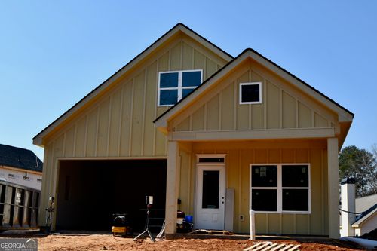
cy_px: 126
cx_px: 188
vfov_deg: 36.8
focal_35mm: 36
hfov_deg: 53.1
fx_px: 377
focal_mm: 24
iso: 100
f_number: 8
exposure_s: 1/250
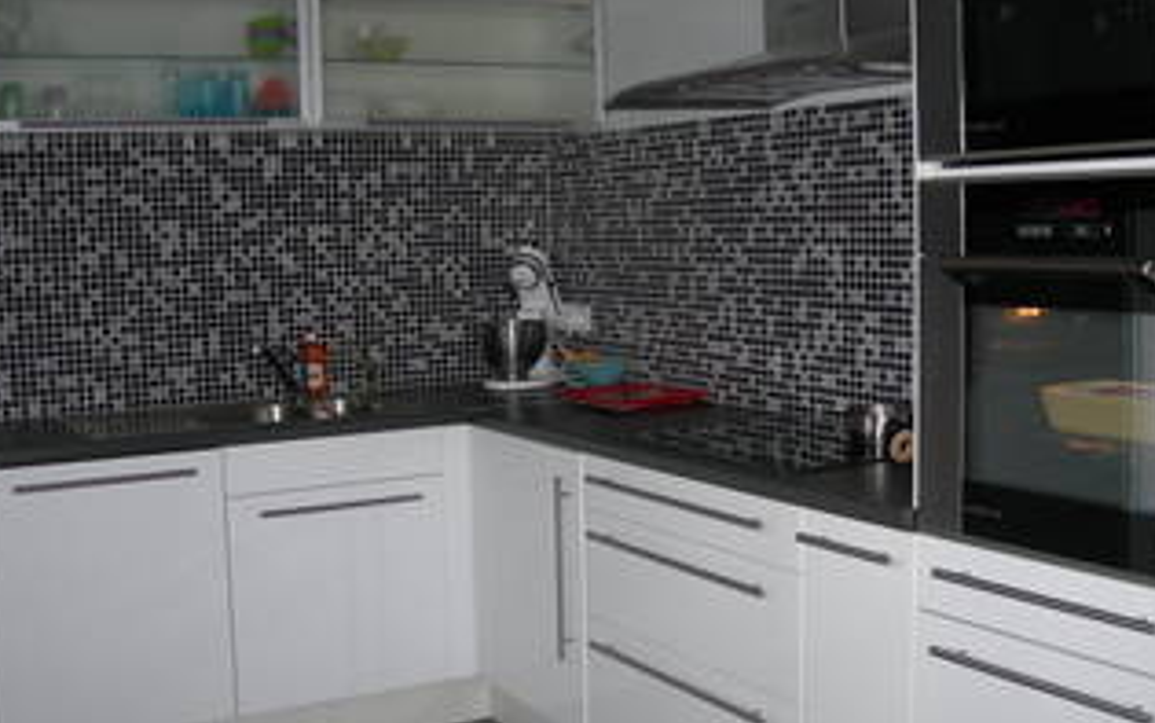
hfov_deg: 43.5
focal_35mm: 46
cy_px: 371
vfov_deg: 28.0
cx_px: 546
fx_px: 1448
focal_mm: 7.8
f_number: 2.8
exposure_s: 1/60.1
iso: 64
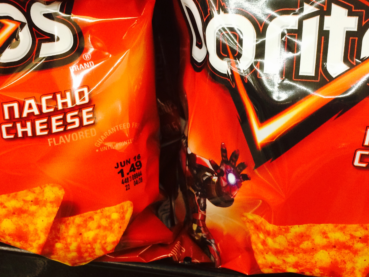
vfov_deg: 29.1
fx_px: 533
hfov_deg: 38.1
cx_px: 213
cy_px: 119
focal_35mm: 50
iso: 200
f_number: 2.2
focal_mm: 4.15
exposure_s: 1/30
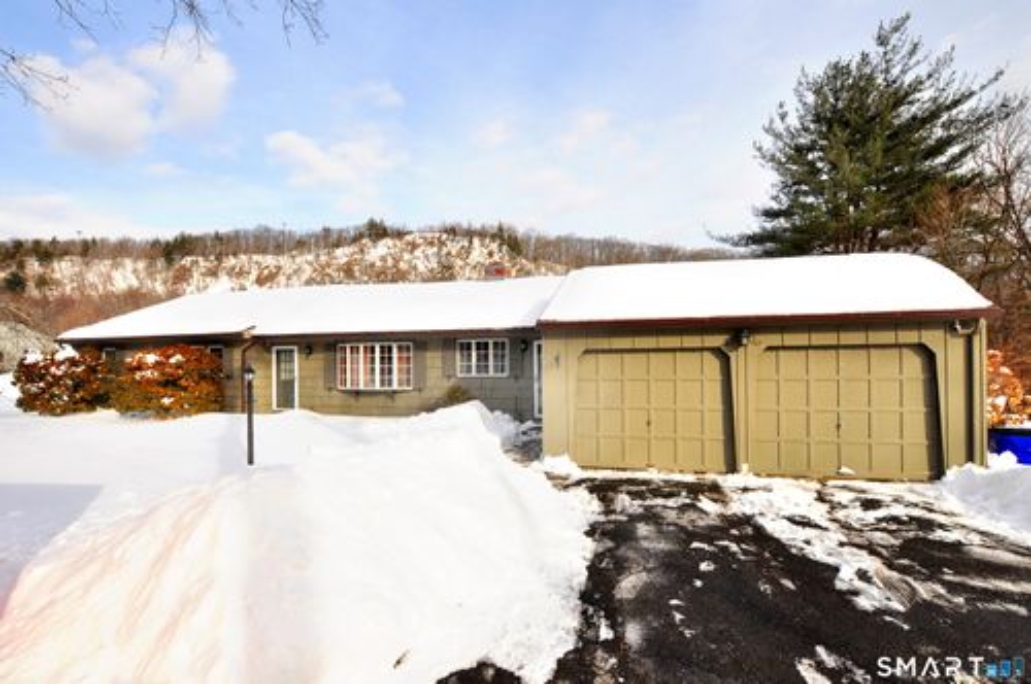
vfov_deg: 77.2
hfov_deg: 100.5
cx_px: 516
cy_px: 342
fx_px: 429
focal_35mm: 15
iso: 250
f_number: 11
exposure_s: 1/200
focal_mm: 10
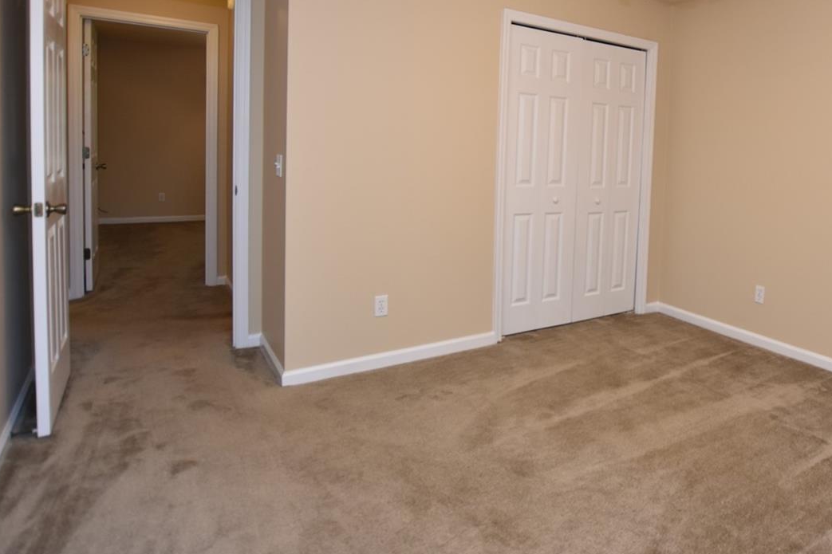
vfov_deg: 53.9
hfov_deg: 70.6
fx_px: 531
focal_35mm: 23
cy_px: 181
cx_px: 631
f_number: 4
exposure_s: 1/60
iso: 360
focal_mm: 10
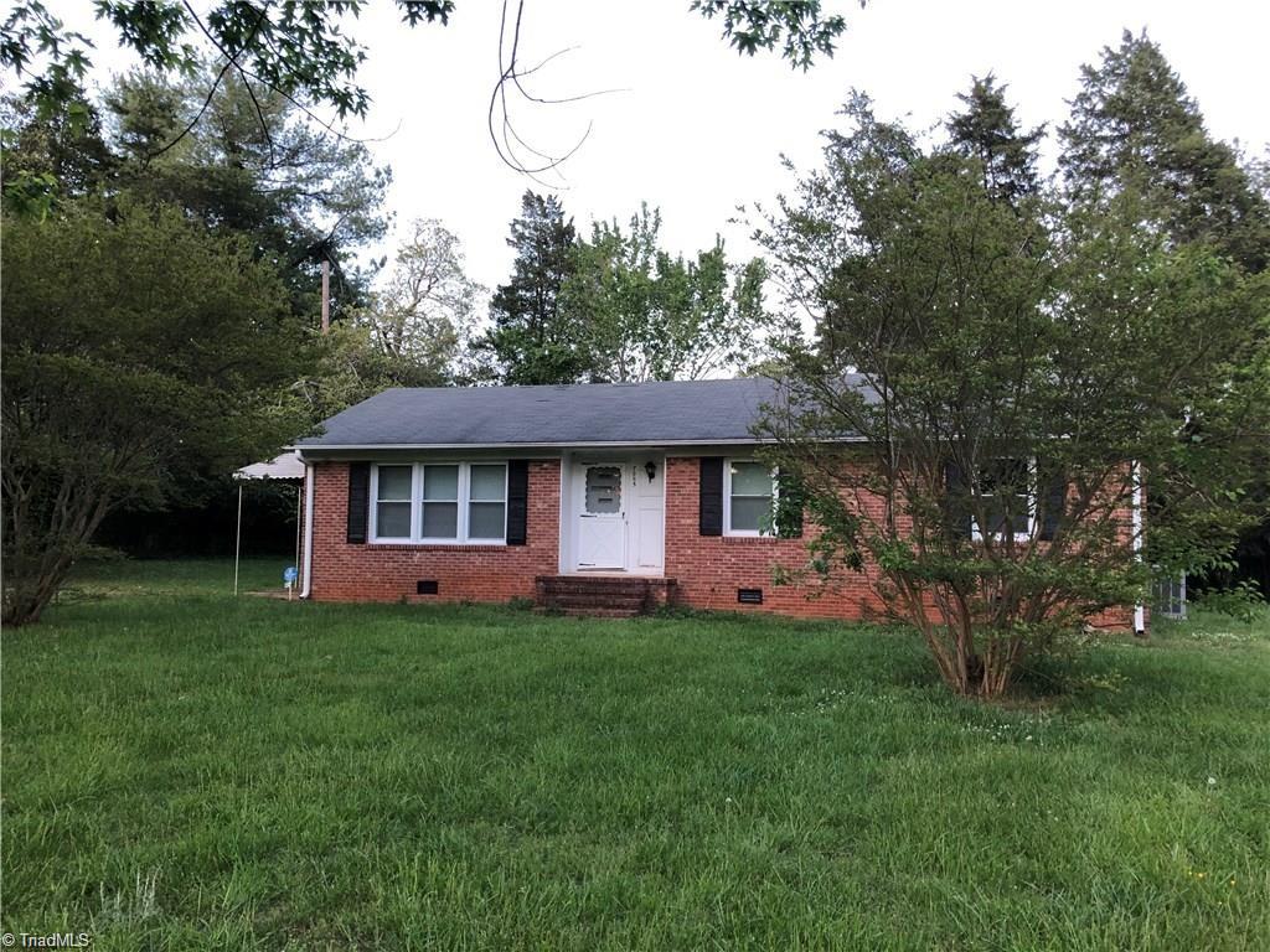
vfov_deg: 49.7
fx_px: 1027
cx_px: 635
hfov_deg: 63.4
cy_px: 476
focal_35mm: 28
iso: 40
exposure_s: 1/24
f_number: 1.8
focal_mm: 3.99
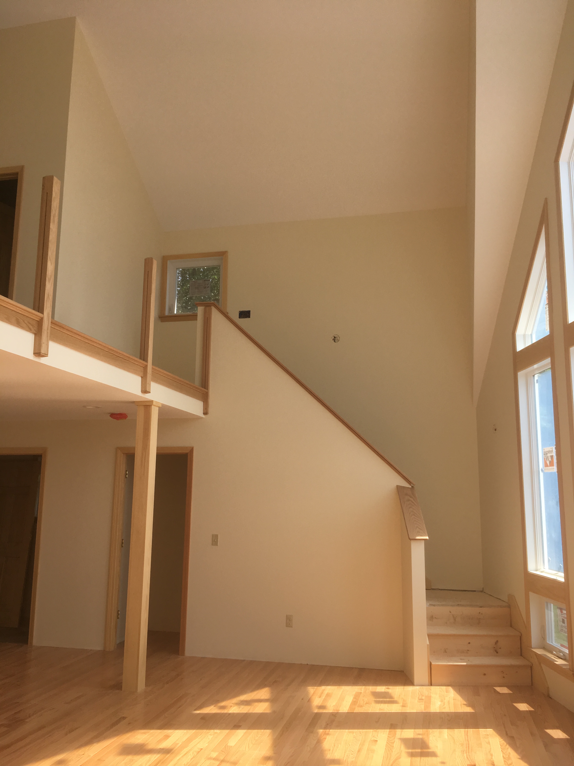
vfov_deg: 61.7
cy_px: 383
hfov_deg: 48.2
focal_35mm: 29
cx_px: 287
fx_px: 641
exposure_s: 1/297
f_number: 2.2
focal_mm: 4.15
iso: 25
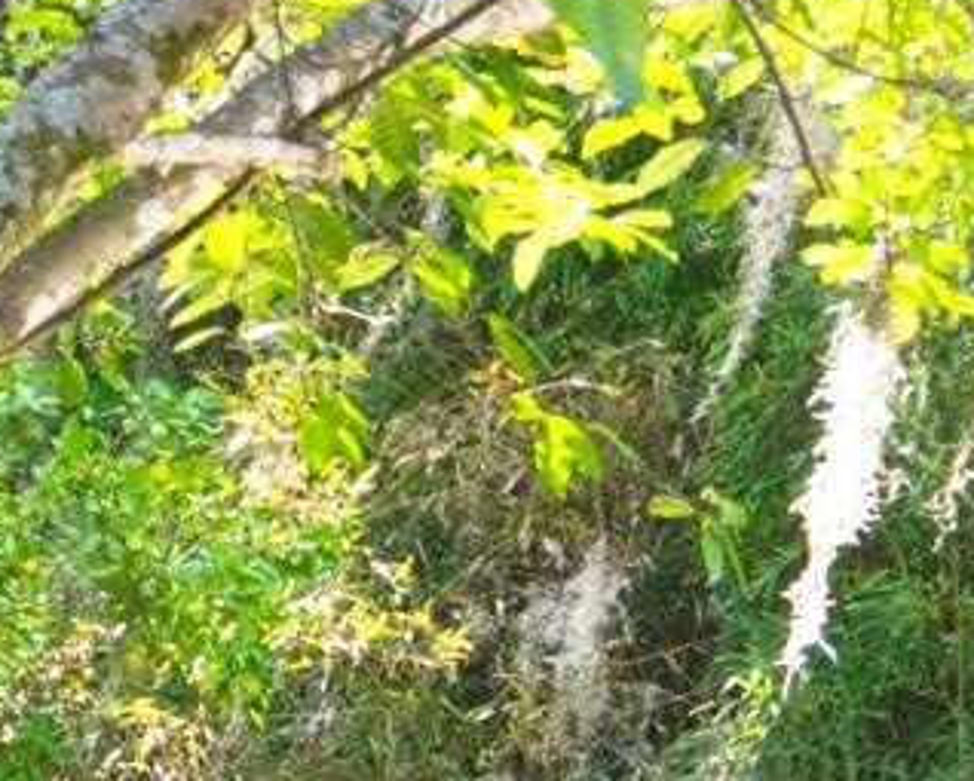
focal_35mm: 283
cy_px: 619
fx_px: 8165
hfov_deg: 6.8
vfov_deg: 5.5
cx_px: 162
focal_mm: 32
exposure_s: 1/160
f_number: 6.3
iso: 400
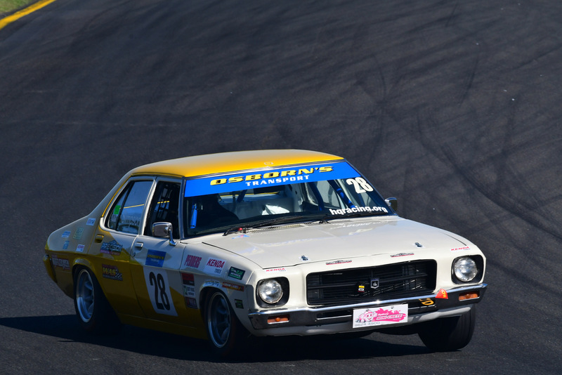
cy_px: 188
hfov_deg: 3.7
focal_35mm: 555
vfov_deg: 2.5
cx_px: 281
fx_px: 8667
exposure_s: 1/640
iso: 400
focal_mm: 370
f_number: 13
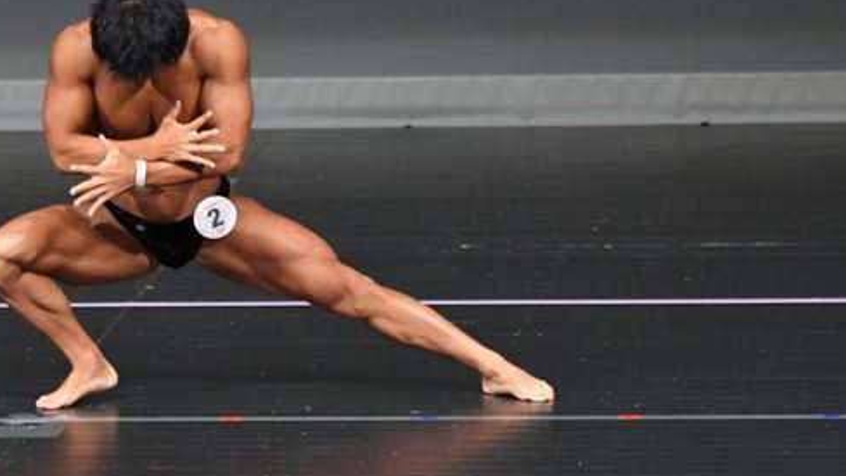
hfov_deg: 3.8
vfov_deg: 2.1
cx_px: 208
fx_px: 12853
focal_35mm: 573
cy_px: 270
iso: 4000
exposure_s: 1/400
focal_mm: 230
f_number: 5.6
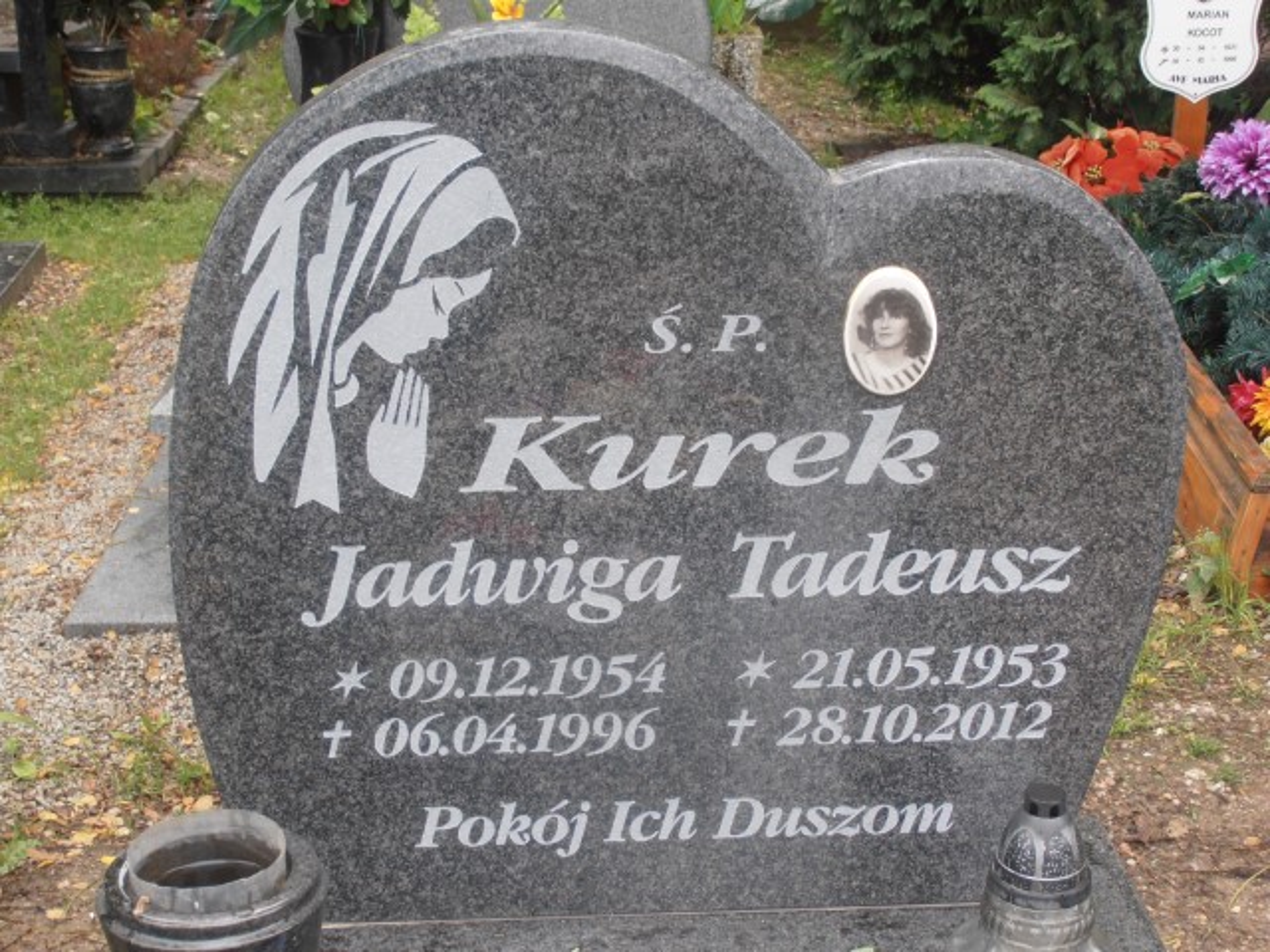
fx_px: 2531
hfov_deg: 28.2
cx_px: 635
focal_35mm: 69
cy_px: 476
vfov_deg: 21.3
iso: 80
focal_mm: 12.29
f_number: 4.8
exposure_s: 1/80
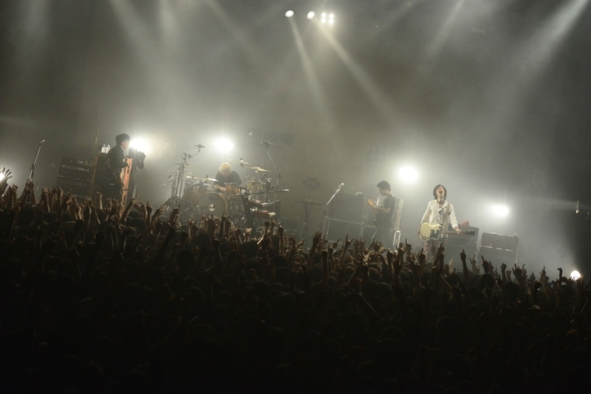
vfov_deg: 18.2
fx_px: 1231
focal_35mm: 75
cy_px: 197
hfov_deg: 27.0
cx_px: 296
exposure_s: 1/4000
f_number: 3.2
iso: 4000
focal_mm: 75
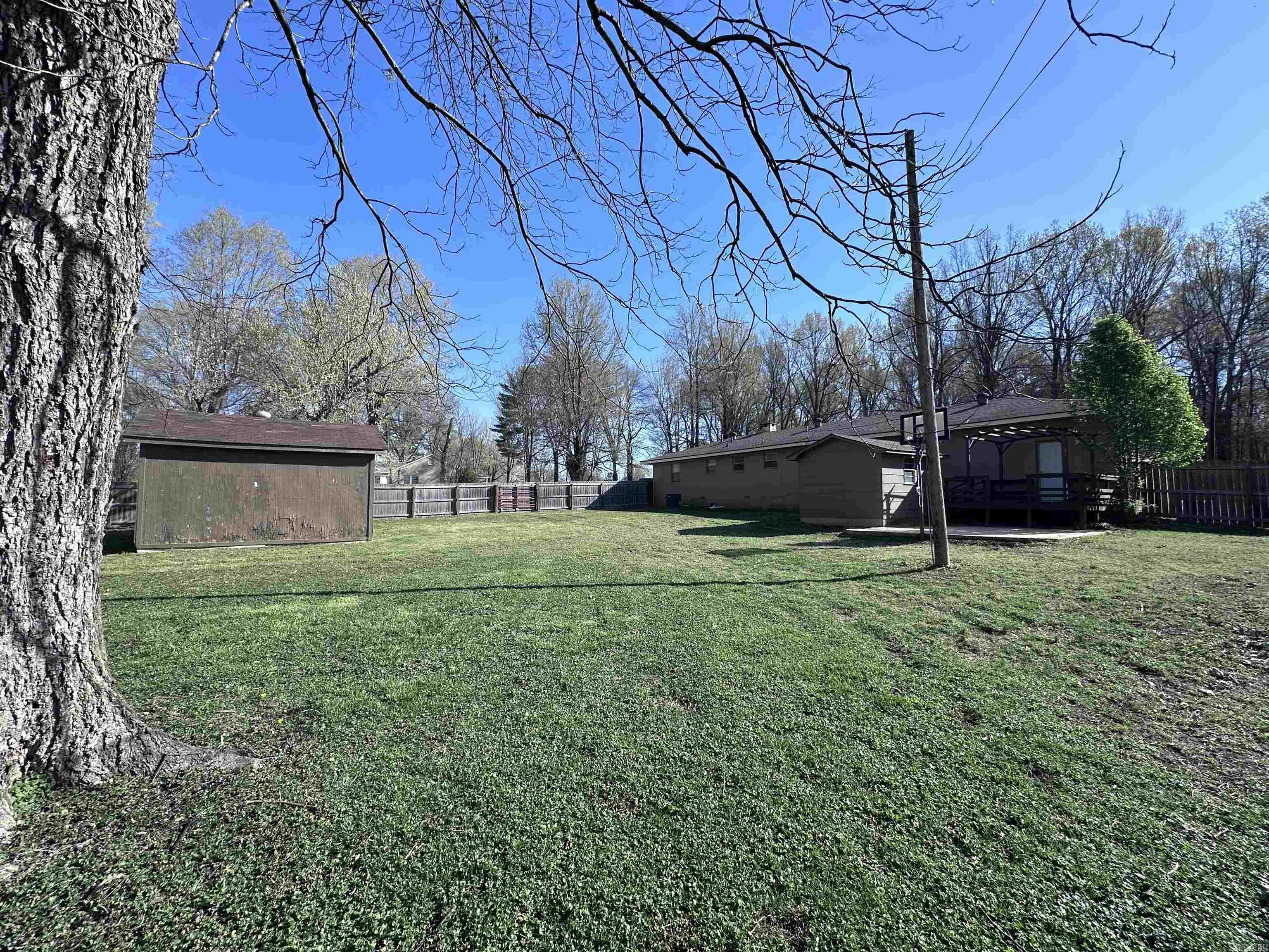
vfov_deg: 85.7
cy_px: 476
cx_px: 634
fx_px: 513
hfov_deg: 102.1
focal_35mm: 14
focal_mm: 2.22
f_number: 2.2
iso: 40
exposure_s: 1/1043
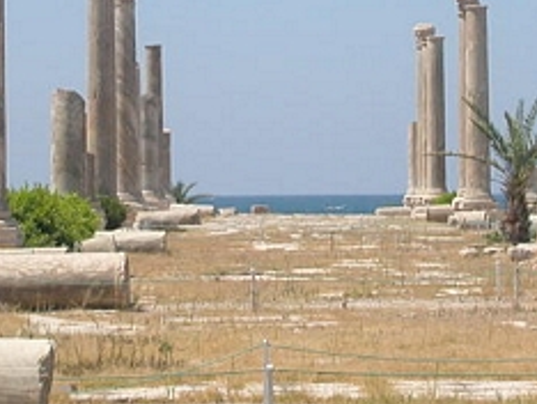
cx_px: 283
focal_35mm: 206
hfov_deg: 9.6
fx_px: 3199
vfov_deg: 7.2
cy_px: 57
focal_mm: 16.8
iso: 100
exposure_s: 1/660
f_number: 4.8
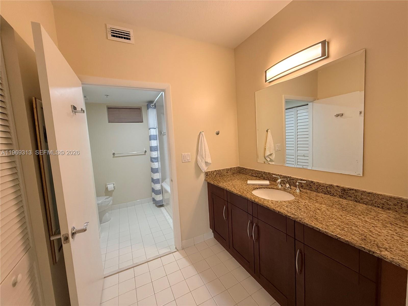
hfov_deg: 102.1
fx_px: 165
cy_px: 153
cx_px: 204
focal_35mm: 14
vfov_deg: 85.7
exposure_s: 1/120
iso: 250
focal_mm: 2.22
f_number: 2.2
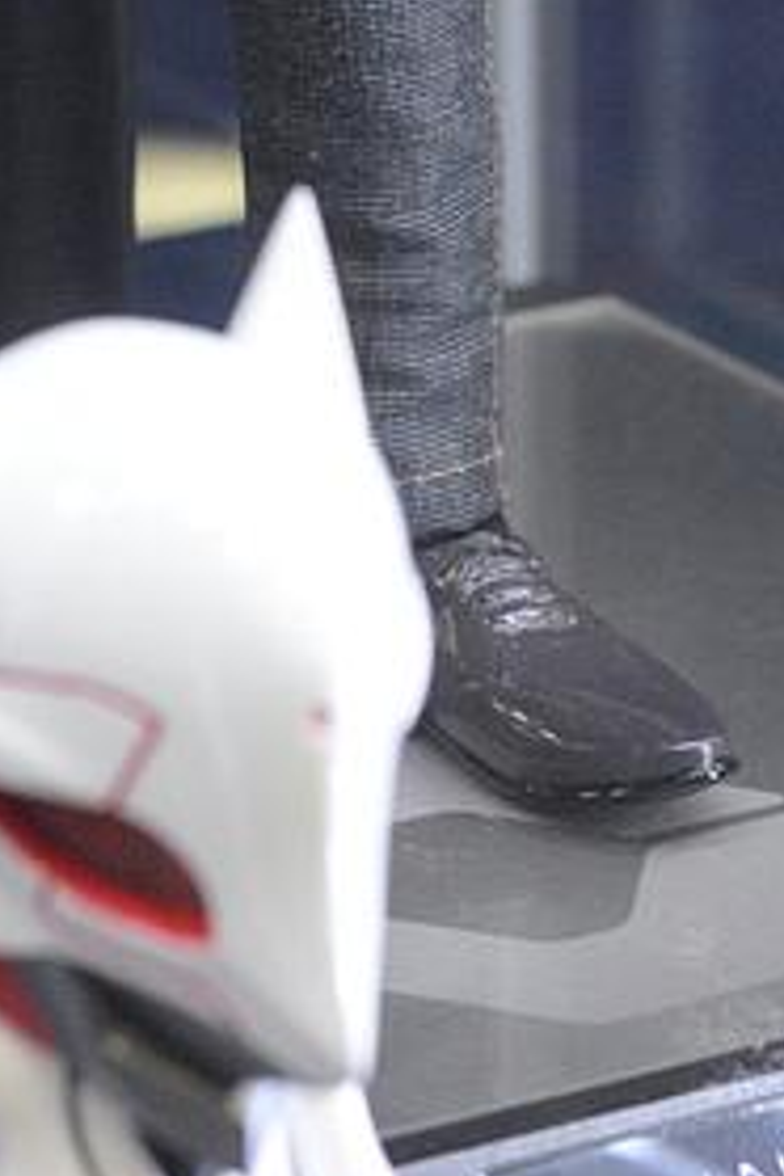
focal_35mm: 215
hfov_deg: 6.4
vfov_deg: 8.9
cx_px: 55
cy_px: -1302
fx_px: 7023
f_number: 6.3
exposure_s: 1/100
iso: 3200
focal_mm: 50
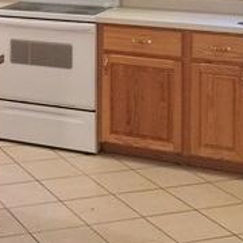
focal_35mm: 91
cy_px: -62
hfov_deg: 18.4
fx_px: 723
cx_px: -20
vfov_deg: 18.0
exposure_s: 1/15
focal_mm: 4.15
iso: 80
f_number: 2.2
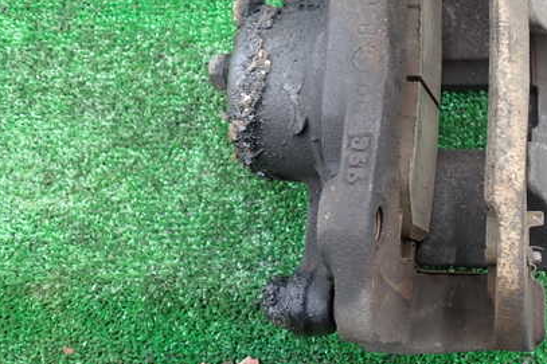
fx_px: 699
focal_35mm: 46
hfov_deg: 41.7
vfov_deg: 28.8
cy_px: 95
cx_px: 396
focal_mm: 5.4
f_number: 2.3
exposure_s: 1/60
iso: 125
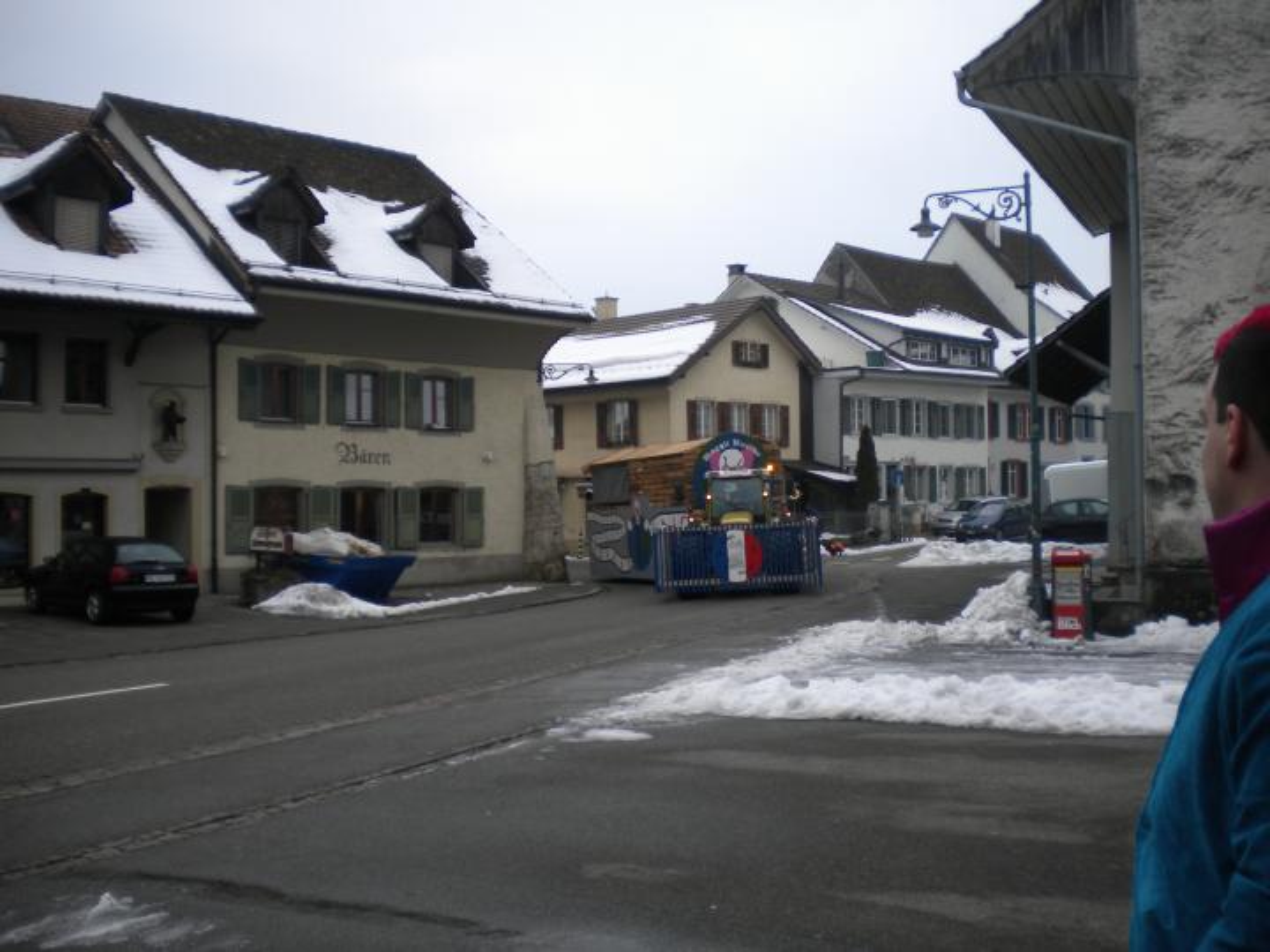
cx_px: 635
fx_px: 1284
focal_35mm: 35
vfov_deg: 40.7
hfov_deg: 52.6
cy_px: 476
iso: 80
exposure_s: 1/167
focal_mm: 6.3
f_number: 3.1
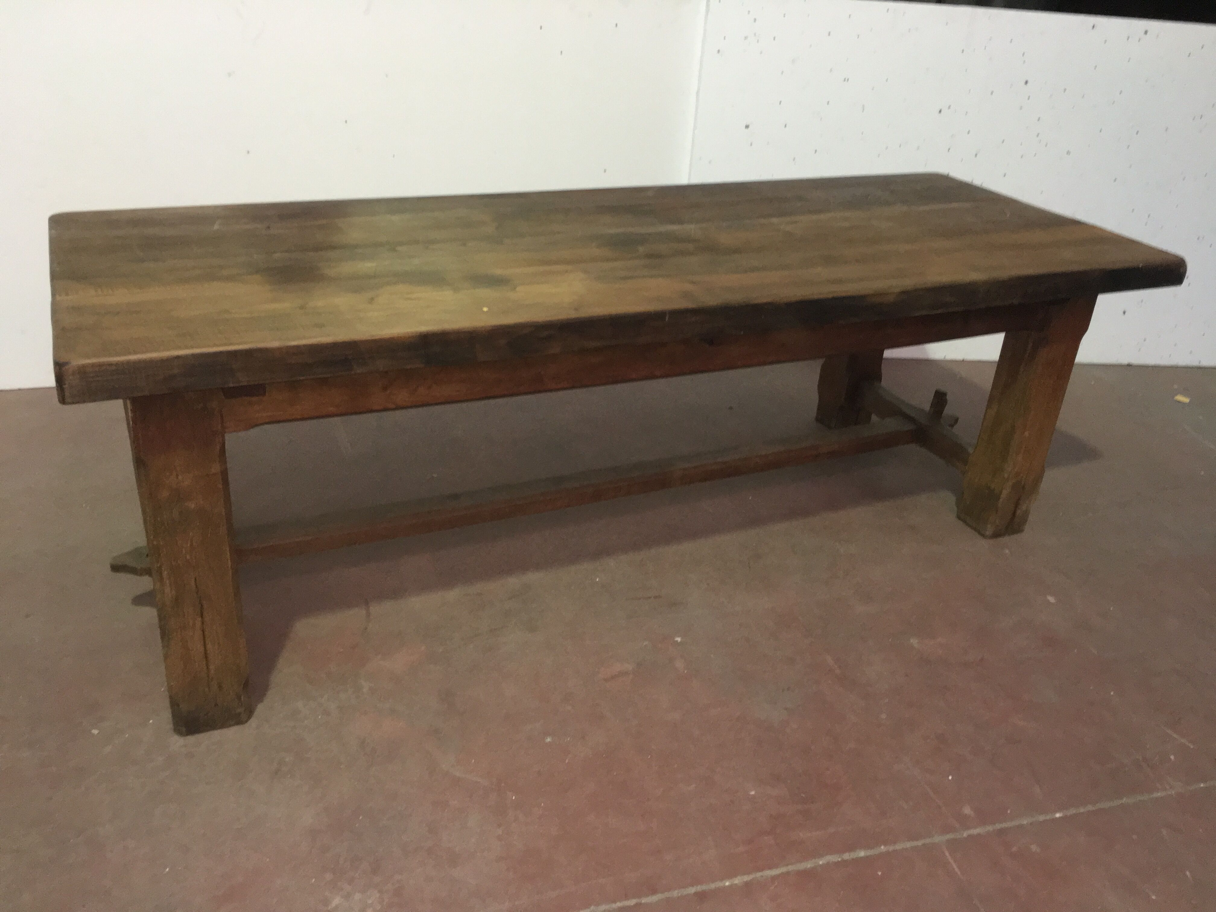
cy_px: 456
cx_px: 608
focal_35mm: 29
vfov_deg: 48.2
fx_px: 1019
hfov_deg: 61.7
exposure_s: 1/25
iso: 200
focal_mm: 4.15
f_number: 2.2
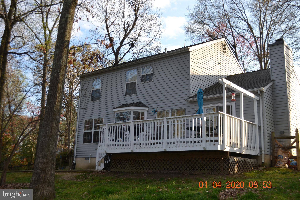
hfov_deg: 49.6
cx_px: 150
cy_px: 100
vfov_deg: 34.2
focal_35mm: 39
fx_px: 325
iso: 100
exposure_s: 1/200
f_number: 5.6
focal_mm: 26
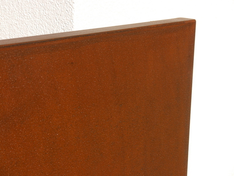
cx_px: 117
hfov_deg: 23.3
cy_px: 88
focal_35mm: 84
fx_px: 568
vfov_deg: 17.6
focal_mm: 42
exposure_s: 1/320
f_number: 9
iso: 160
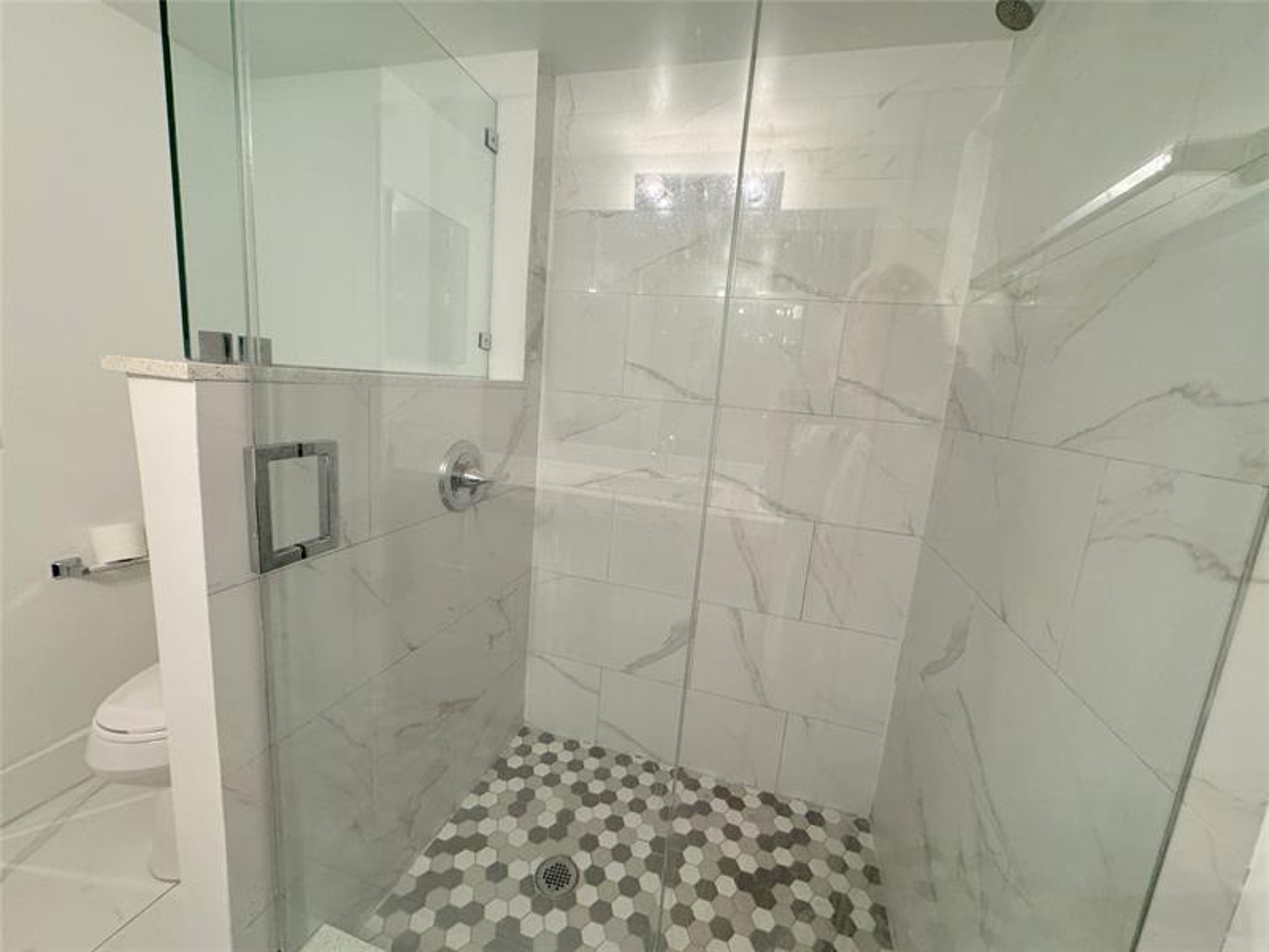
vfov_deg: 85.7
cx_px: 634
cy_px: 476
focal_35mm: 14
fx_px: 513
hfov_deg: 102.1
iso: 400
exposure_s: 1/60
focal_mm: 2.22
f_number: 2.2
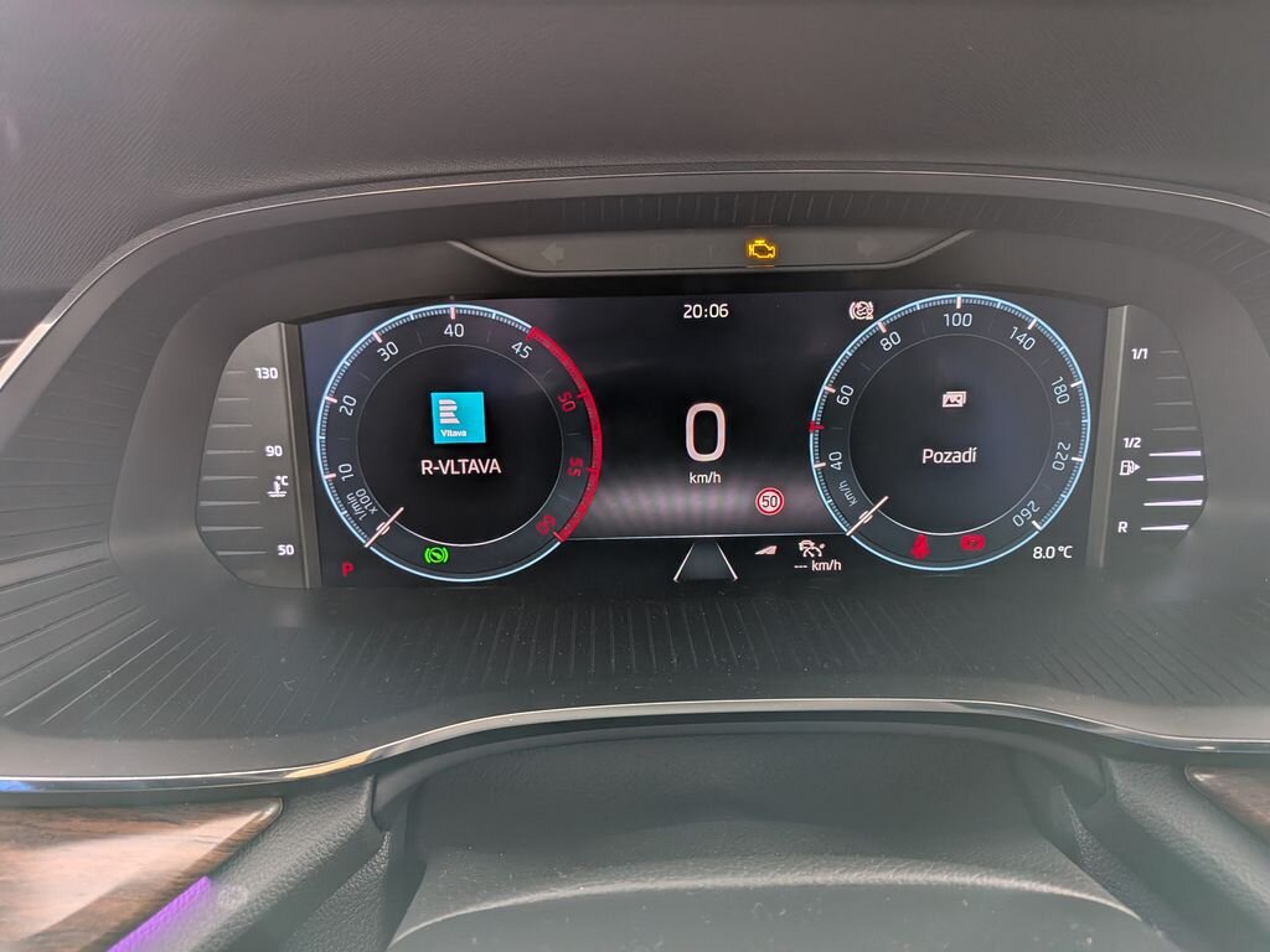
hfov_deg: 71.6
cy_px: 476
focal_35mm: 24
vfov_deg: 56.8
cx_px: 635
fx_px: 881
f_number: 1.7
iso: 26
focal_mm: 4.53
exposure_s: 1/12.4
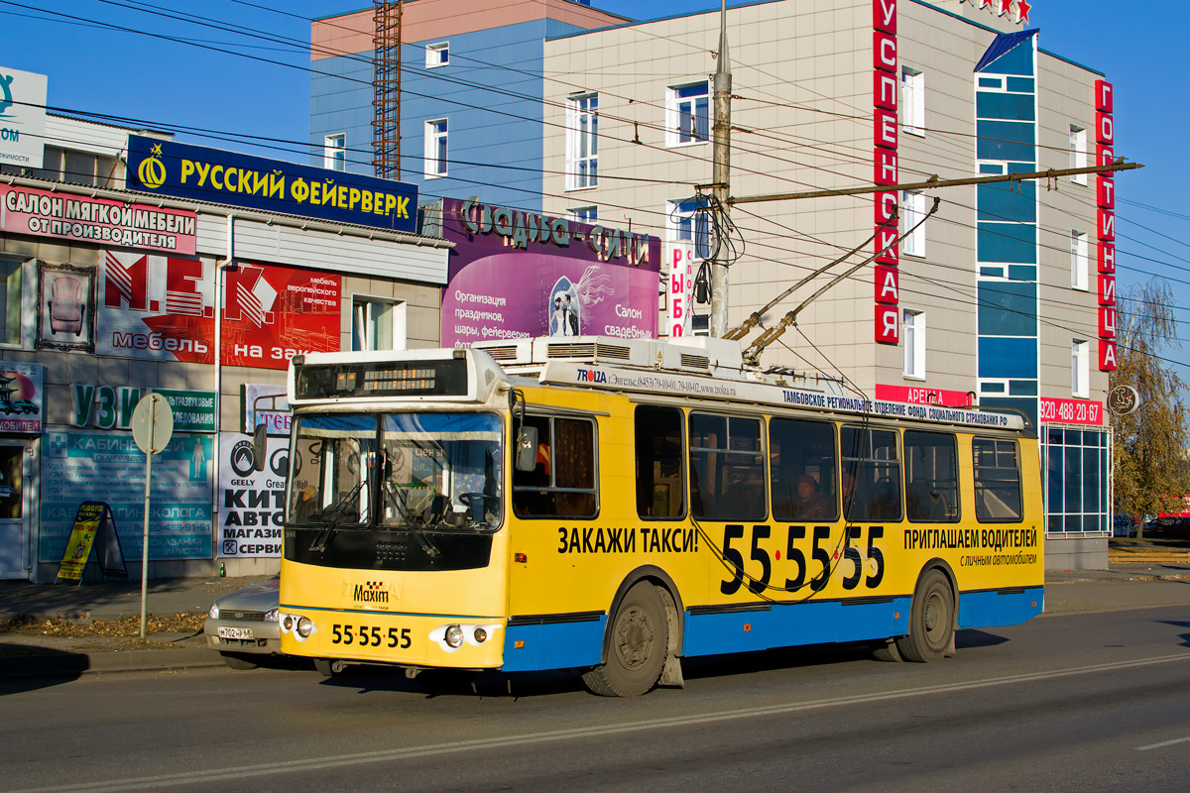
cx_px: 595
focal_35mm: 52
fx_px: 1735
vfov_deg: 25.8
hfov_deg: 37.9
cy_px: 396
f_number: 6.3
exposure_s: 1/1250
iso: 200
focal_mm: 35
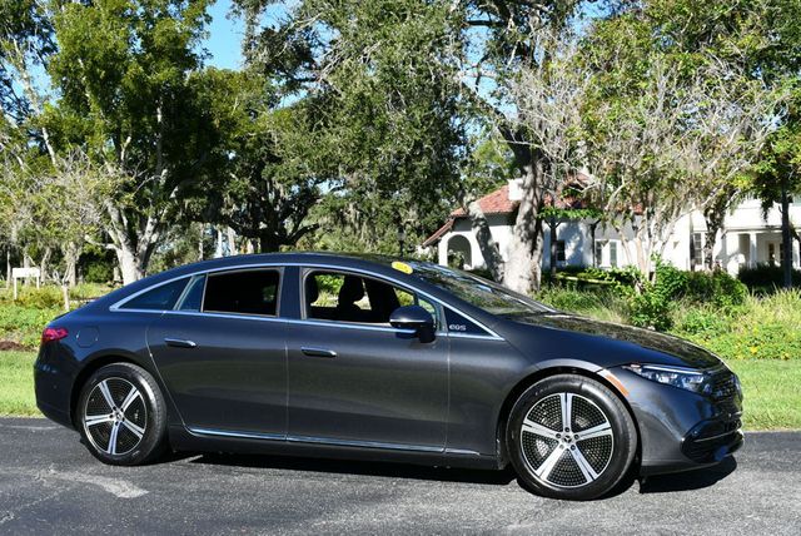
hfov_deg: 44.5
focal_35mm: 44
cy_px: 268
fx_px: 980
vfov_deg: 30.6
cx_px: 400
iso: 140
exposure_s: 1/250
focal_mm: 22
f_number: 8
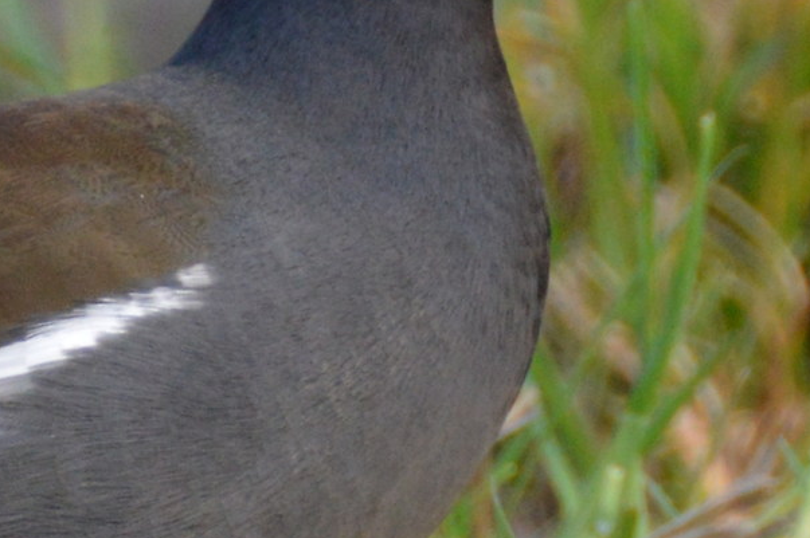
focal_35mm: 1791
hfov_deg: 1.2
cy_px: 242
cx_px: 160
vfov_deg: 0.8
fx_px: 40264
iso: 800
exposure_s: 1/250
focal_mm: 300
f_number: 5.6
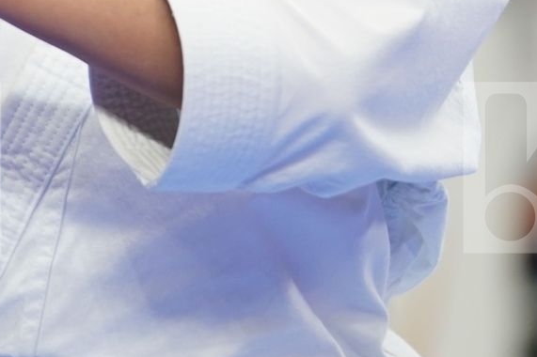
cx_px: -87
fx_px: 13685
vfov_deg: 1.5
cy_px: -166
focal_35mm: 918
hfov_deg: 2.2
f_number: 2.8
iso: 640
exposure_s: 1/500
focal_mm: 194
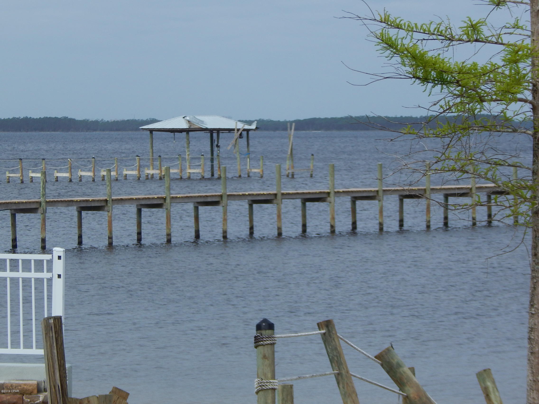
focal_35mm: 182
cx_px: 270
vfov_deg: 8.2
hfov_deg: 10.9
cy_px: 202
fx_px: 2834
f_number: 5.3
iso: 125
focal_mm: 32.8
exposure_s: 1/640
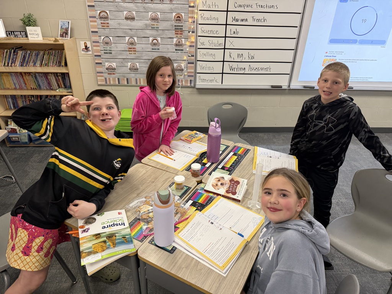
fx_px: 272
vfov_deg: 56.8
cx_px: 196
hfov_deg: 71.6
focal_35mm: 24
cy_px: 147
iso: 320
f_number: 1.78
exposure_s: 1/60
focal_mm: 6.76
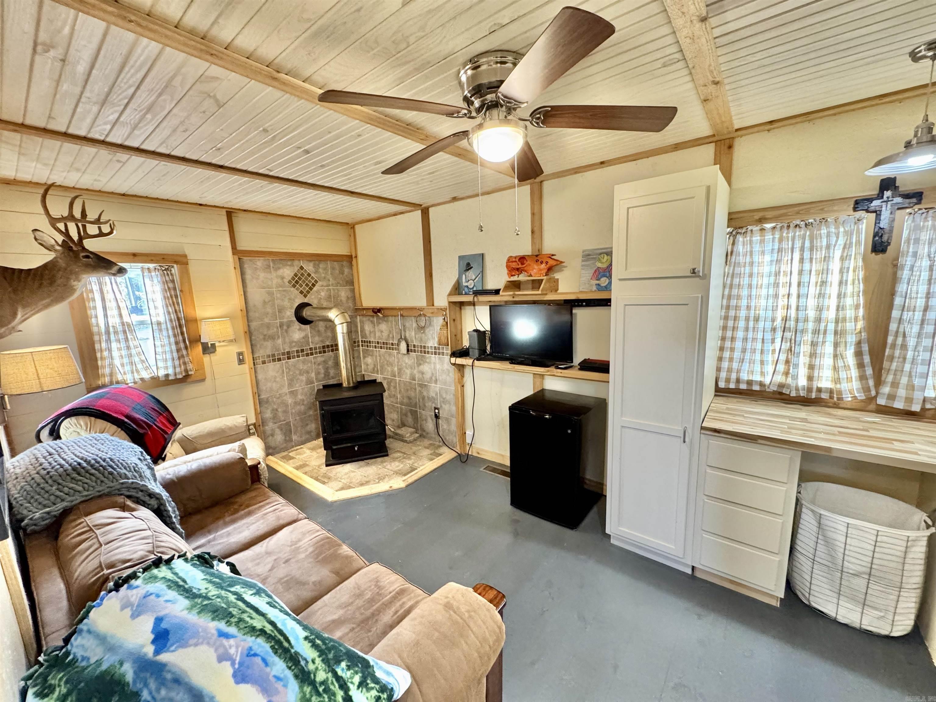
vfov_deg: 85.7
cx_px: 468
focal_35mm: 14
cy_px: 351
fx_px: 379
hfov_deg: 102.1
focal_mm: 2.22
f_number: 2.2
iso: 500
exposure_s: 1/60
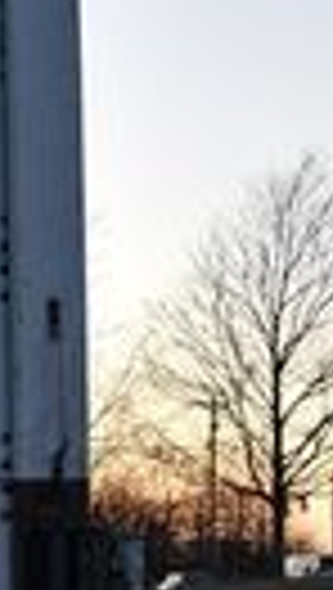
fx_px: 2159
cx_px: -670
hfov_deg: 7.7
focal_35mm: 138
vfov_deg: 15.4
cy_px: 493
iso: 200
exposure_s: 1/250
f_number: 6.3
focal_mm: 18
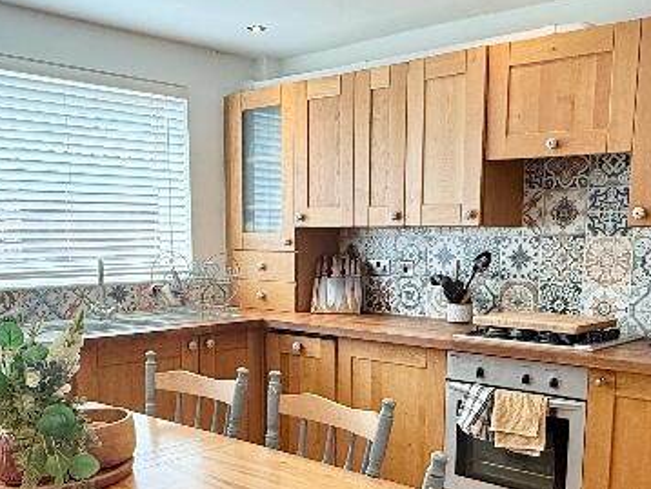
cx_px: 336
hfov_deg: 46.8
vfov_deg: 35.3
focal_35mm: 40
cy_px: 356
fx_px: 753
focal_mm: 2.22
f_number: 2.2
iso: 200
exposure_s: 1/100
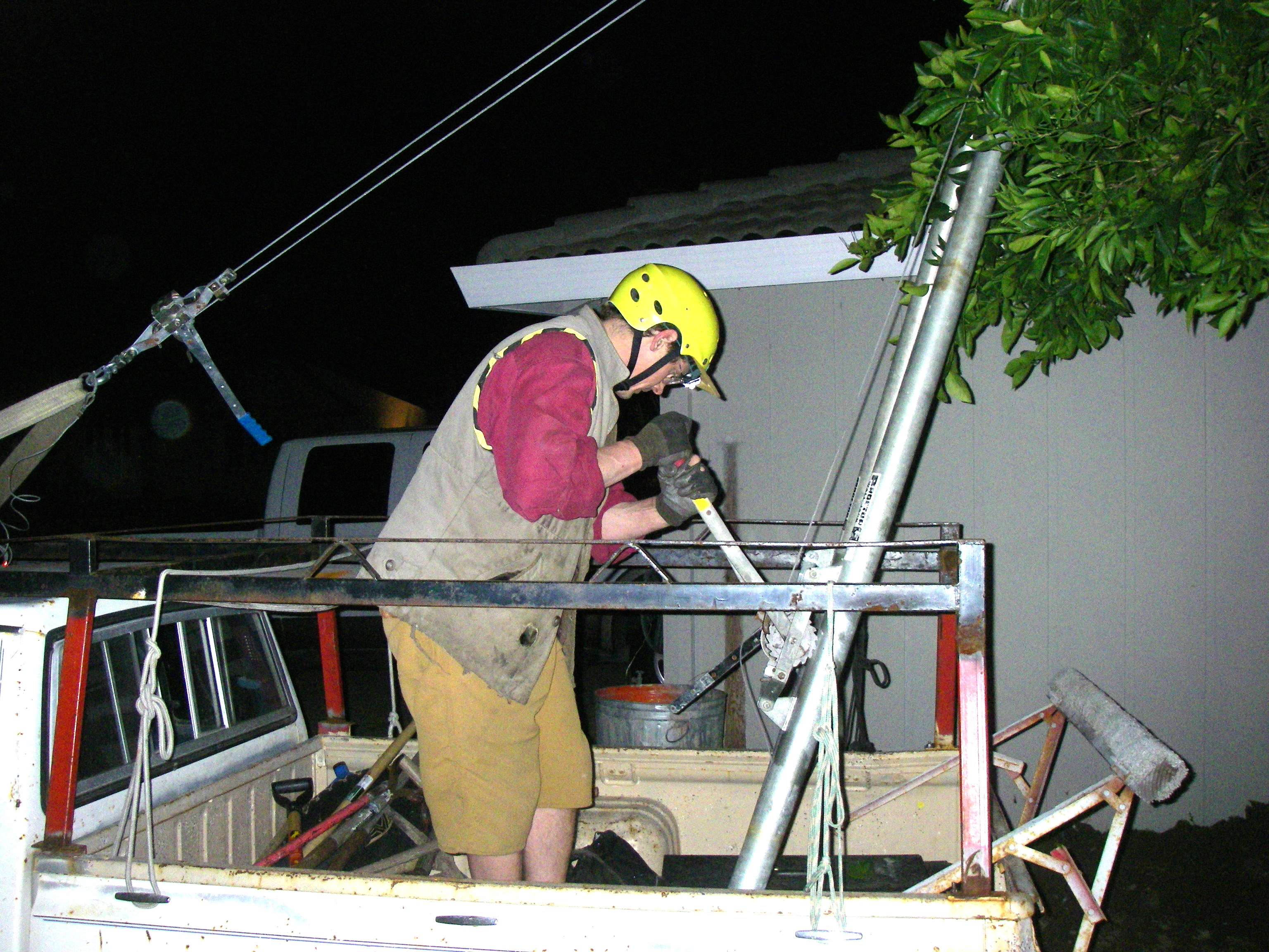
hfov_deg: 49.0
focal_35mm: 38
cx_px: 634
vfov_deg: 37.7
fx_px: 1393
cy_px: 476
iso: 400
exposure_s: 1/50
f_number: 3.3
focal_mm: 6.3
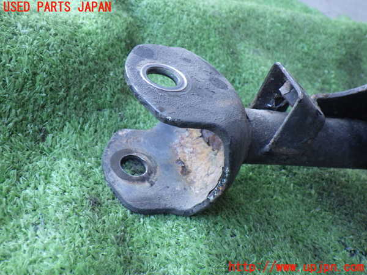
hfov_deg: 54.0
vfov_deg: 41.8
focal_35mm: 34
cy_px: 138
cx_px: 184
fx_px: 360
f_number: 3.8
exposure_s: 1/50
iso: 320
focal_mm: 6.1
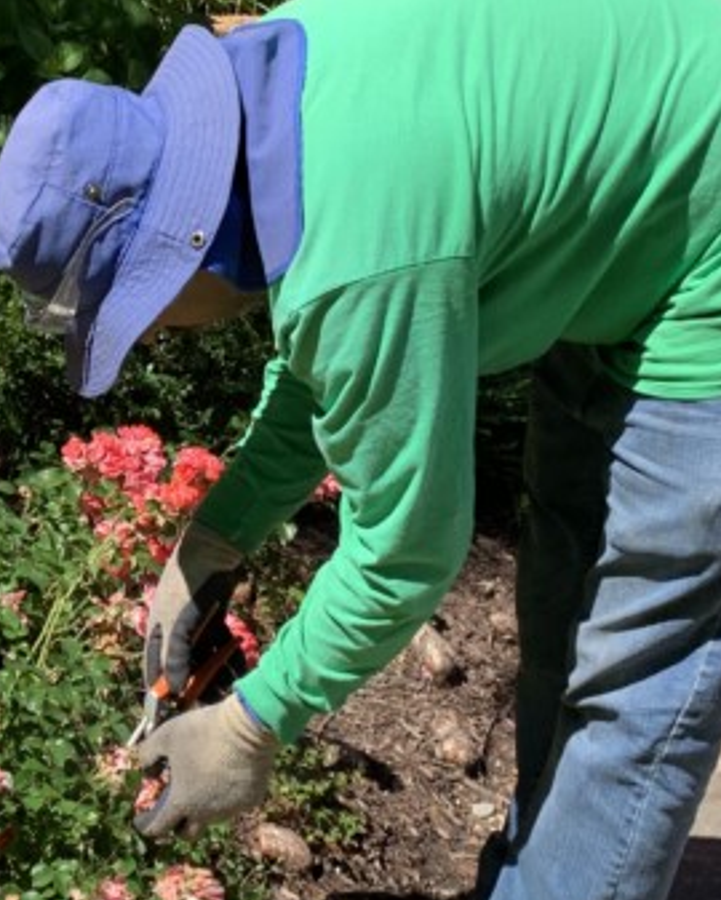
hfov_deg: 19.7
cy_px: 379
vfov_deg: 24.7
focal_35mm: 77
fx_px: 2052
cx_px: 134
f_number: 1.8
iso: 25
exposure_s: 1/1282
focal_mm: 4.25
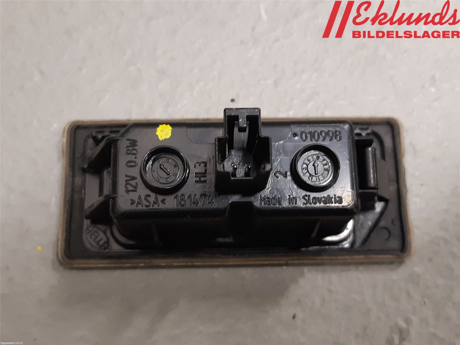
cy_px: 172
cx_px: 230
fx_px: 346
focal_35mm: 26
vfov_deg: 53.1
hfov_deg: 67.3
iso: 200
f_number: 1.7
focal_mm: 3.93
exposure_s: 1/50
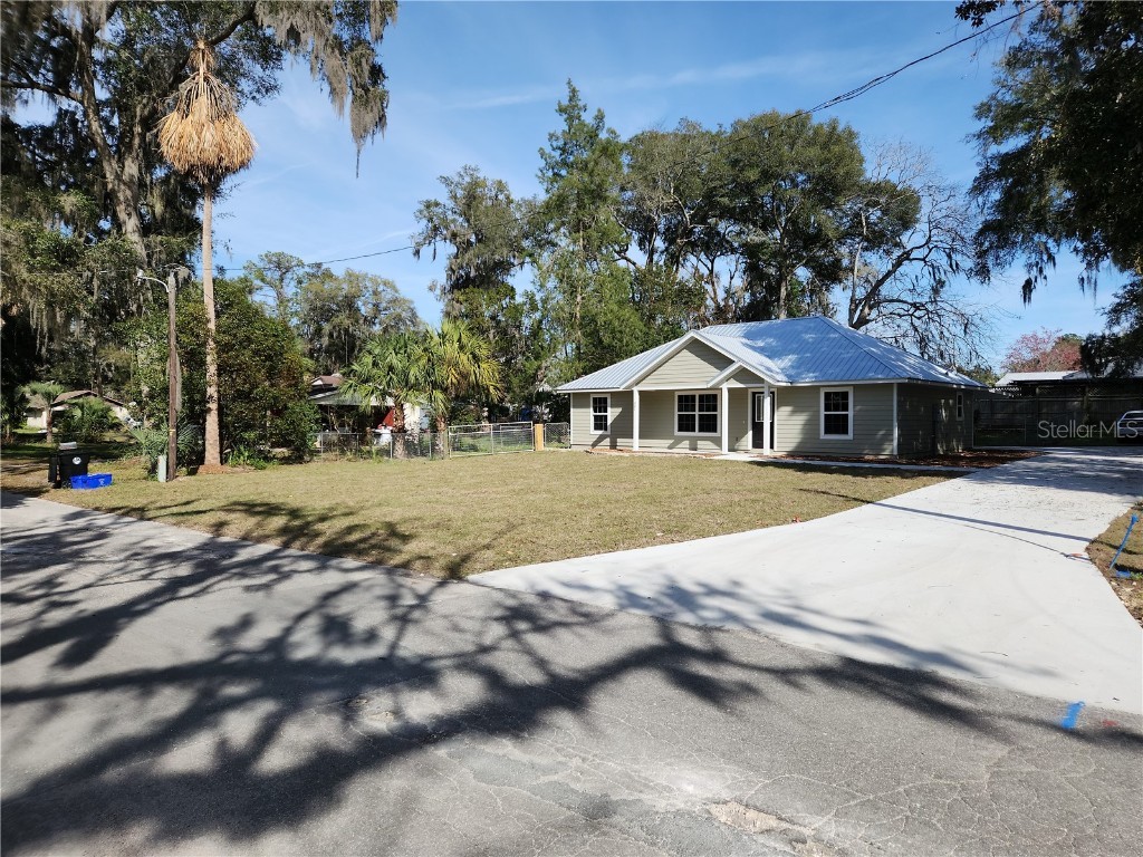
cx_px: 572
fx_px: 759
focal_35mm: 23
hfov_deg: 73.9
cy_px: 428
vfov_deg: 58.9
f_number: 1.8
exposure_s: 1/1476
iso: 20
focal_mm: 5.4
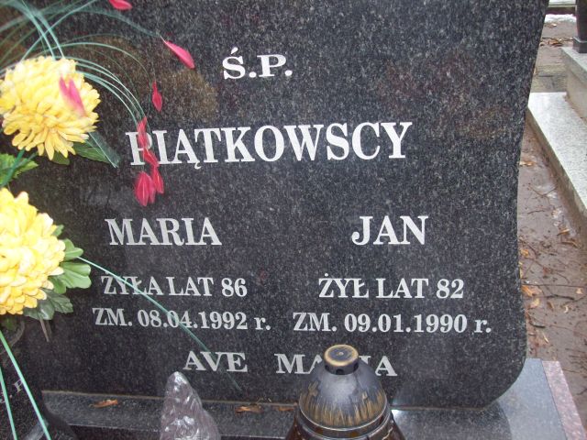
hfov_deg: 51.4
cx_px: 294
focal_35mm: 36
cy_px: 220
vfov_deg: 39.7
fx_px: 610
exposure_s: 1/64
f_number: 2.7
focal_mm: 6
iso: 80
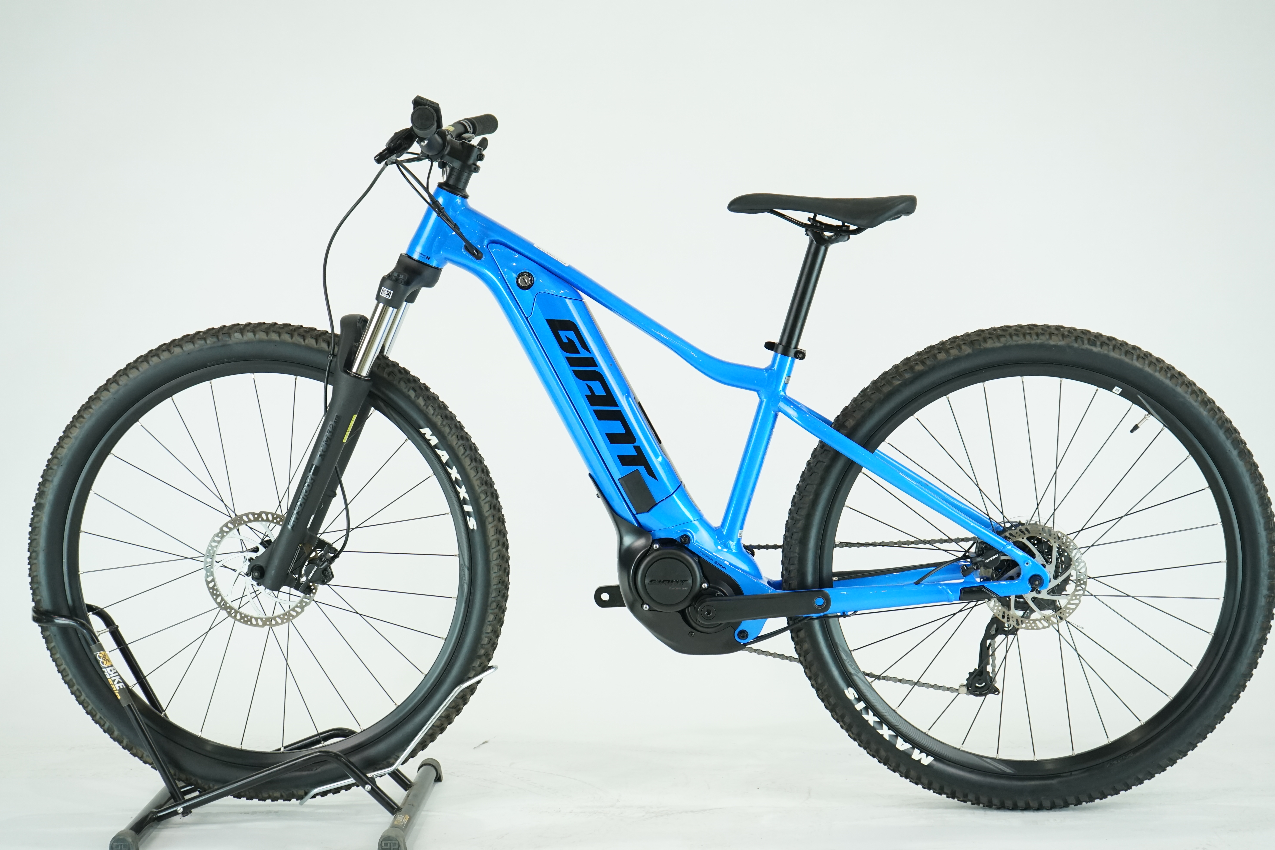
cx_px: 642
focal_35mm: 56
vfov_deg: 24.2
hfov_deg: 35.6
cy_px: 423
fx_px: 1983
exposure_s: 1/200
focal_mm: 55
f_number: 5.6
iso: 1600
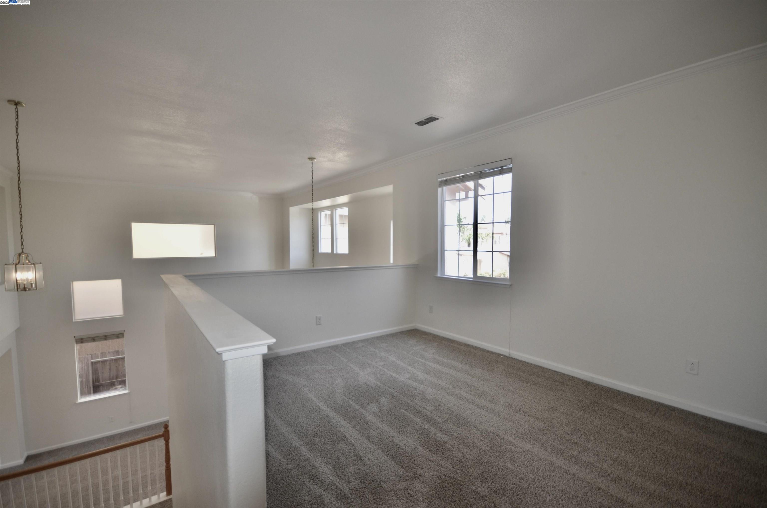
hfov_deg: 100.5
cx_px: 384
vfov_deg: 77.1
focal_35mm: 15
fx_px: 319
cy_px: 254
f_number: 4
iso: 360
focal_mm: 10
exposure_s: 1/125
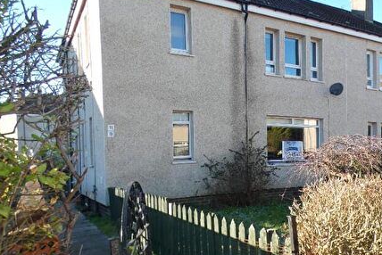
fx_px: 361
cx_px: 260
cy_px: 140
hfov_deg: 54.4
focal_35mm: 34
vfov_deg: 38.9
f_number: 2.8
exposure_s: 1/250
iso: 80
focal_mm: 3.6
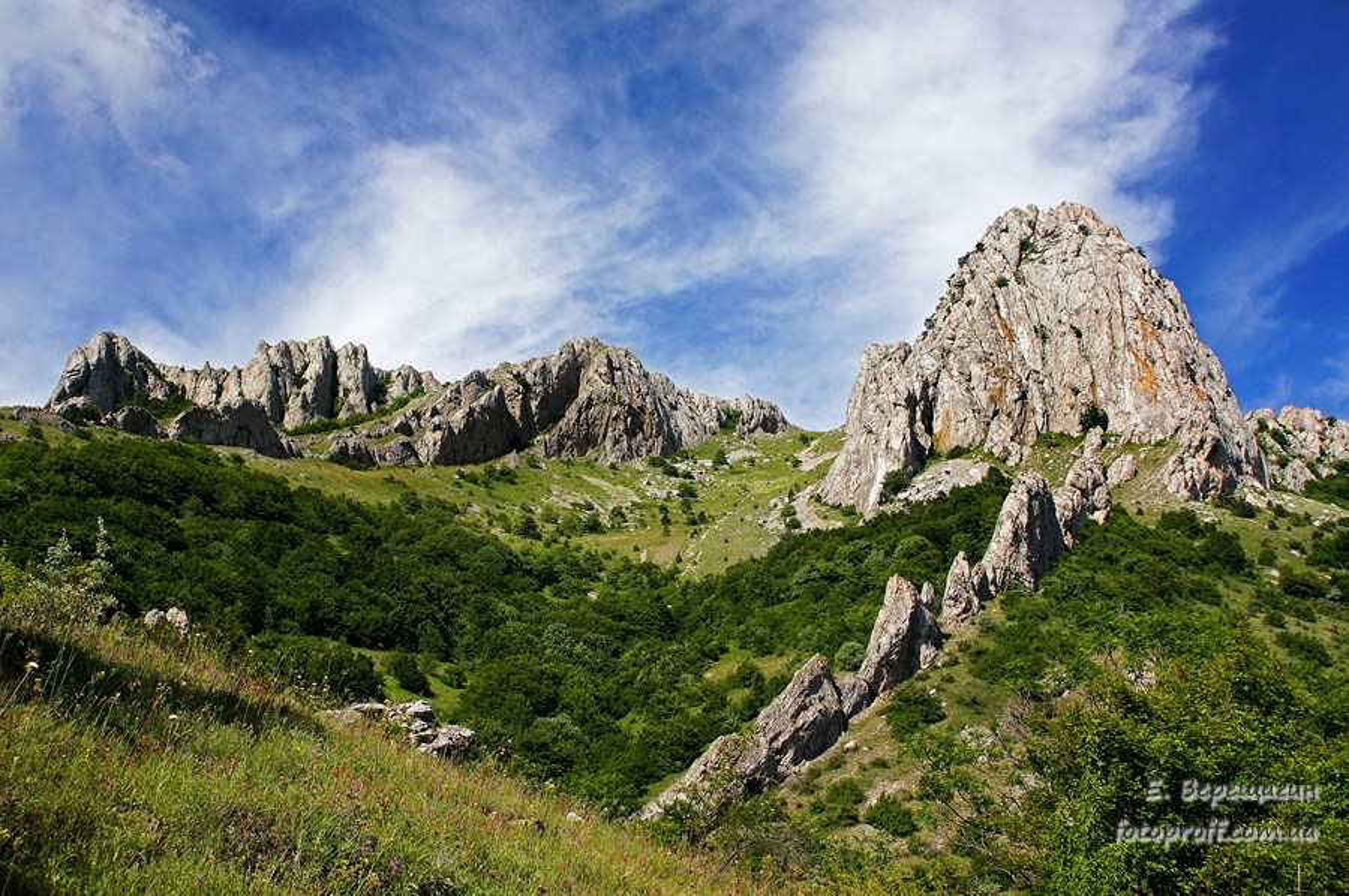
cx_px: 674
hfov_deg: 46.4
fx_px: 1572
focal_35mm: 42
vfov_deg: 31.8
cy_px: 448
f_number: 9
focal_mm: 28
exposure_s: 1/250
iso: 400
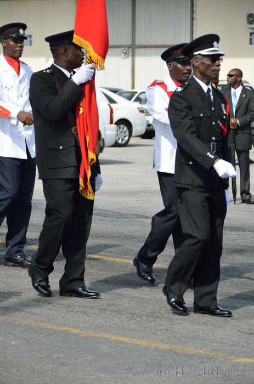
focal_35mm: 142
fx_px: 1516
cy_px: 192
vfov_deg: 14.4
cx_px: 127
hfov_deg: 9.6
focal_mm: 95
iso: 125
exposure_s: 1/500
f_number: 5.3
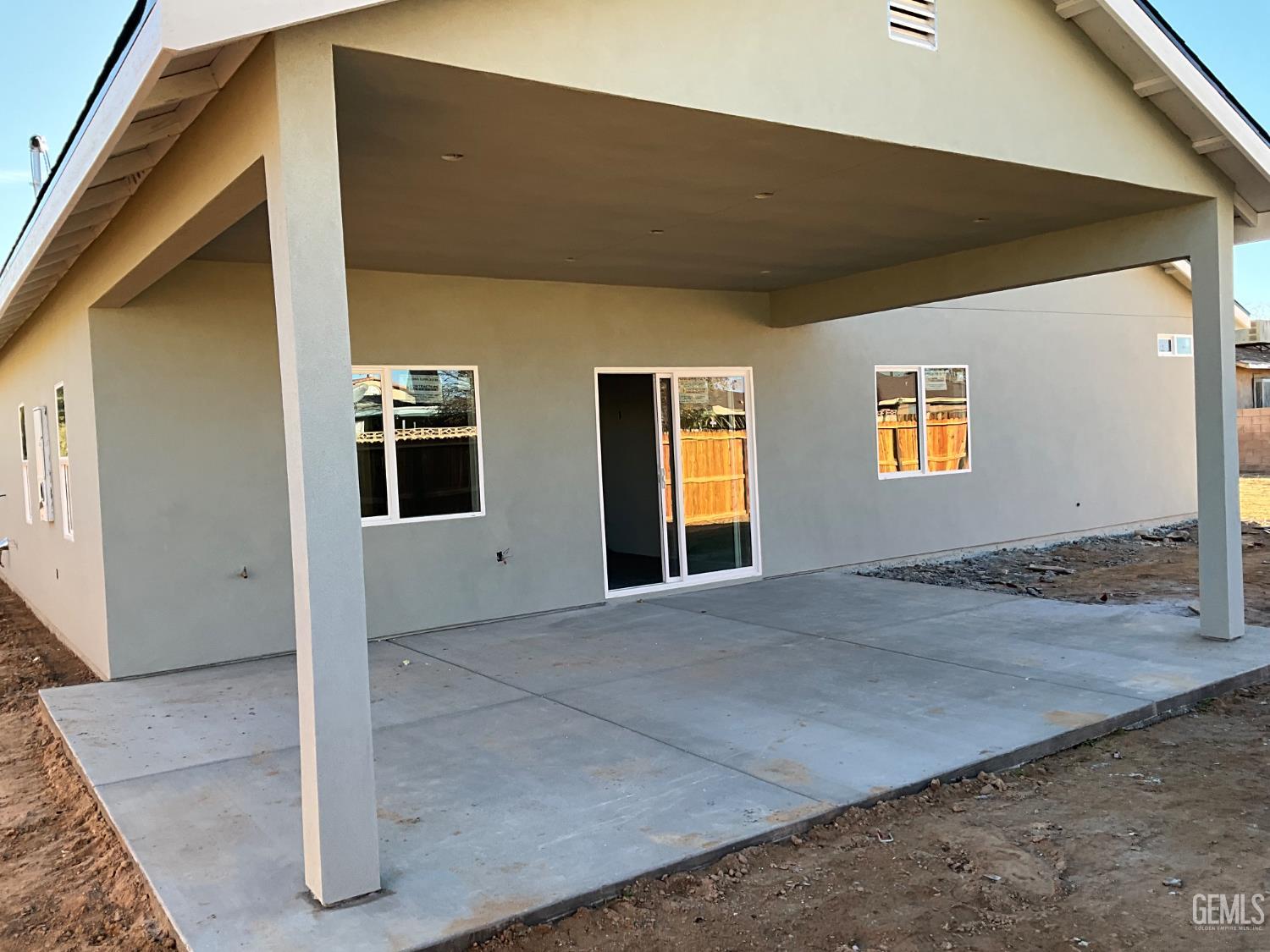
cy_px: 476
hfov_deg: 61.7
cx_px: 635
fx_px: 1064
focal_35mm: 29
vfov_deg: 48.2
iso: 25
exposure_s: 1/272
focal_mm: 3
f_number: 1.8
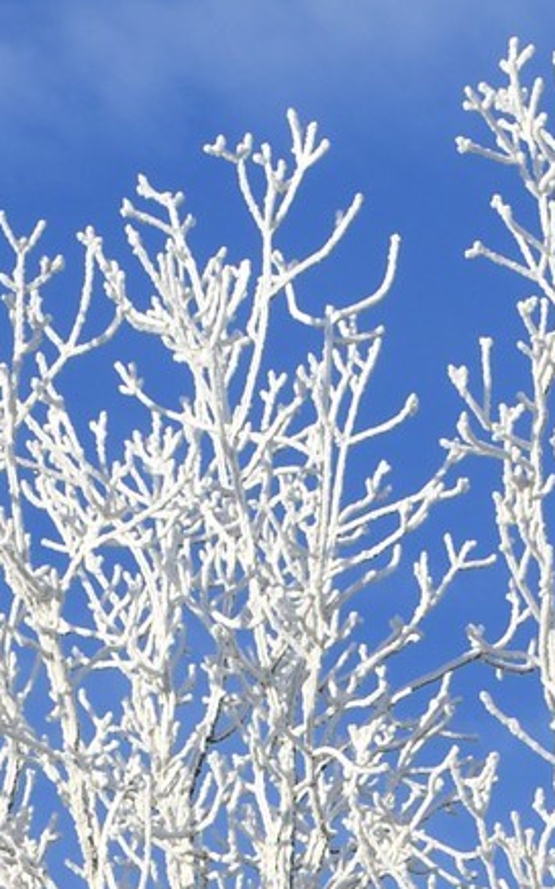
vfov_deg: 5.5
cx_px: 569
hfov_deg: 3.6
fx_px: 8845
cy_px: 2303
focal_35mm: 365
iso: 200
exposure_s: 1/250
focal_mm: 65
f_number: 11
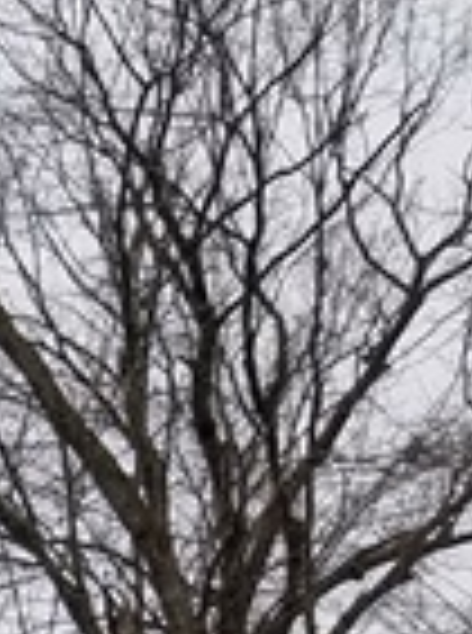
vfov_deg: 12.1
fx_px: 2703
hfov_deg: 9.0
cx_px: -638
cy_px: 1196
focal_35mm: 148
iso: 50
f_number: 1.7
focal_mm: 4.2
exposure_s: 1/1188
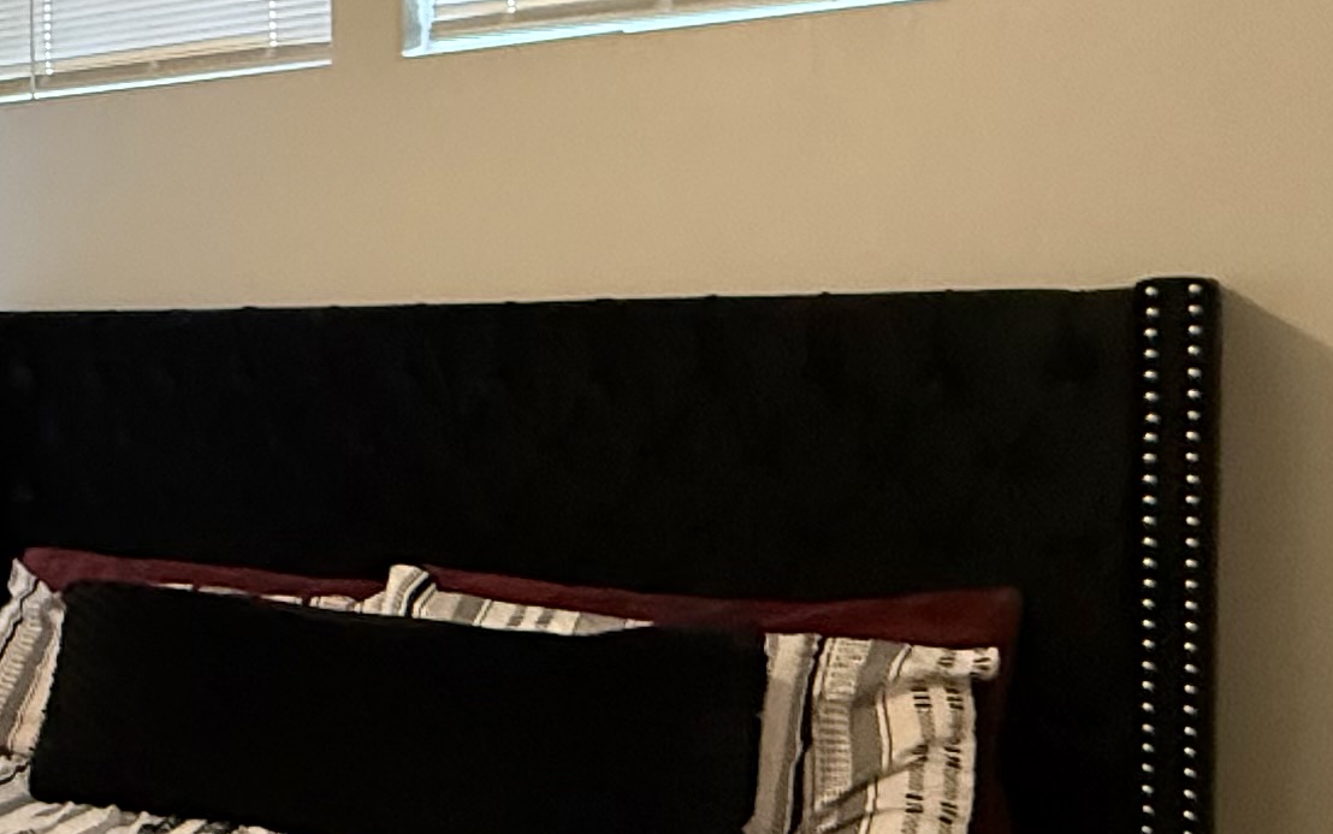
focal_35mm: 54
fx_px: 1962
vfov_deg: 24.0
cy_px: 415
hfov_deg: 31.0
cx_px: -308
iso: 800
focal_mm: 2.22
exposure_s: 1/60
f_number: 2.2
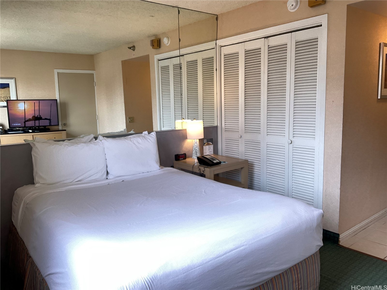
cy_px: 145
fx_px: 324
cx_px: 194
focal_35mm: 29
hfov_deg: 61.7
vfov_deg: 48.2
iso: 125
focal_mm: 3
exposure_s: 1/60
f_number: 1.8
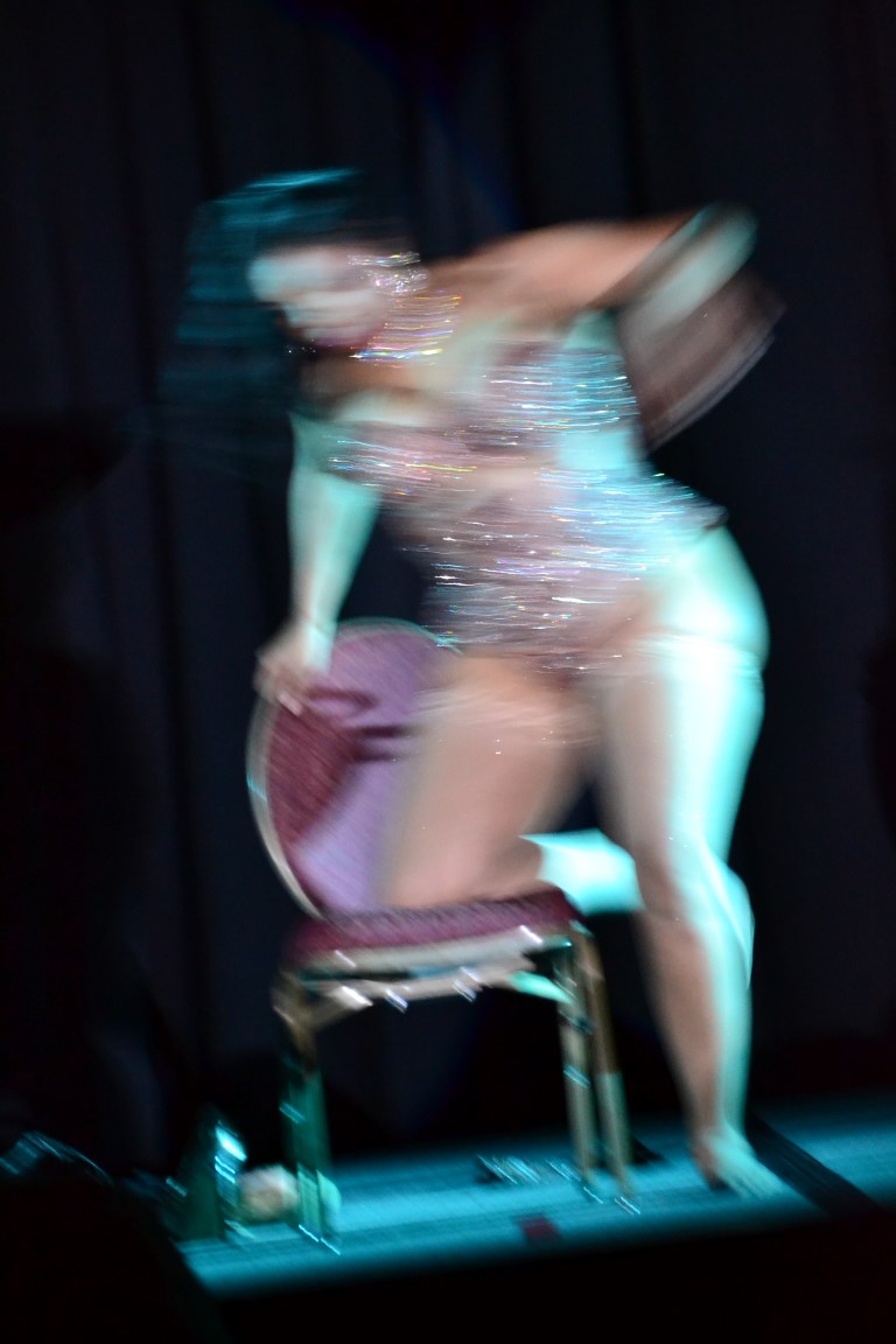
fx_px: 6160
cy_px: 672
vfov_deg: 12.5
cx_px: 448
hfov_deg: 8.3
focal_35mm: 165
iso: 3200
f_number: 4.5
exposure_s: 1/6
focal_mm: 110
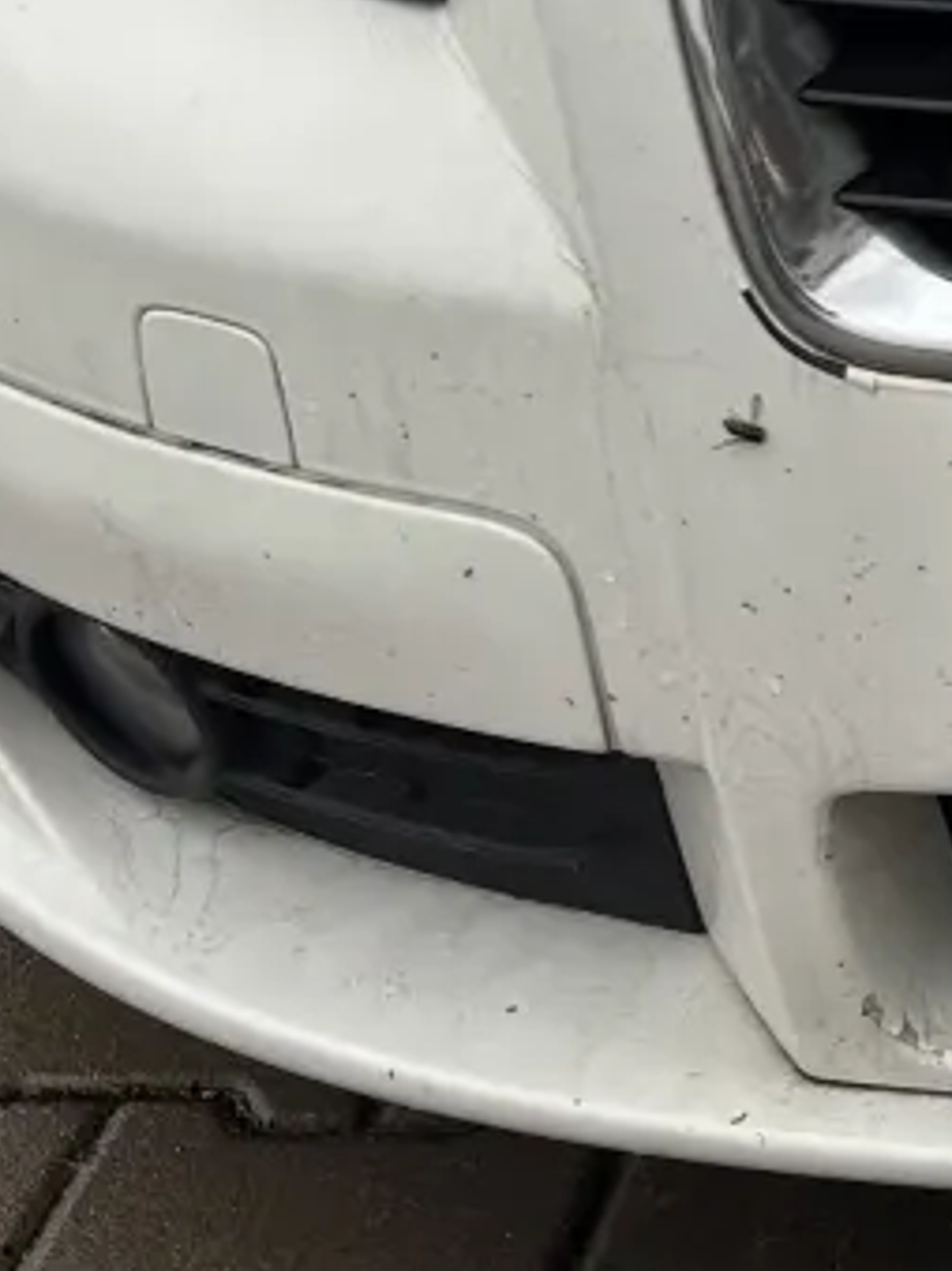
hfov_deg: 10.4
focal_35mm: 131
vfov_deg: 14.8
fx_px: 4807
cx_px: 1923
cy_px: -24
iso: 40
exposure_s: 1/237
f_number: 1.6
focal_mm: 5.96
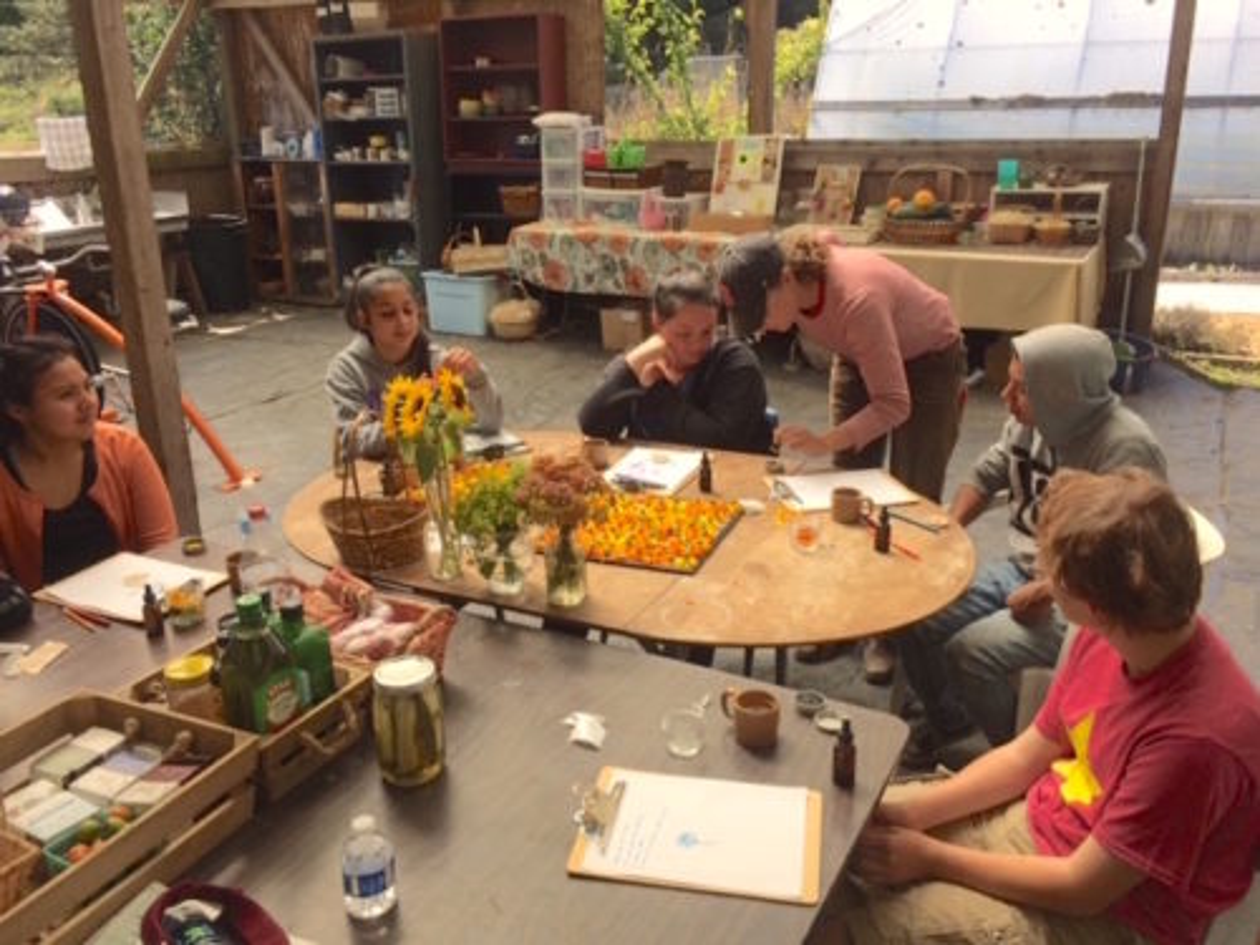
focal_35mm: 29
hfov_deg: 61.7
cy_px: 472
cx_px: 630
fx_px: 1056
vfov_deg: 48.2
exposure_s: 1/733
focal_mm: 4.15
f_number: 2.2
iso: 32
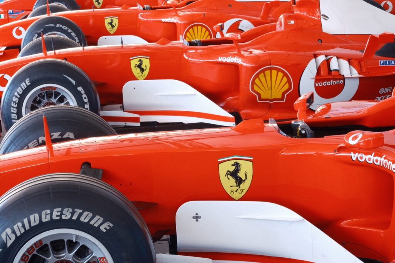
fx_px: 954
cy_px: 132
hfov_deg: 23.4
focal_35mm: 87
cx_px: 198
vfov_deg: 15.7
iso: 1600
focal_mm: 57.8
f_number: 18
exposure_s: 1/30
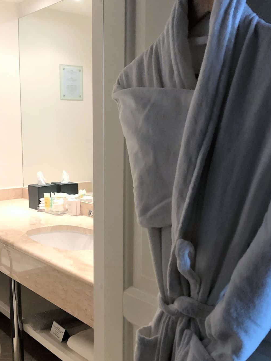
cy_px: 197
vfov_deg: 46.8
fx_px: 418
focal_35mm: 40
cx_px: 114
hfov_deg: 35.9
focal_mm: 3.99
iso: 80
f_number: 1.8
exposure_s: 1/17
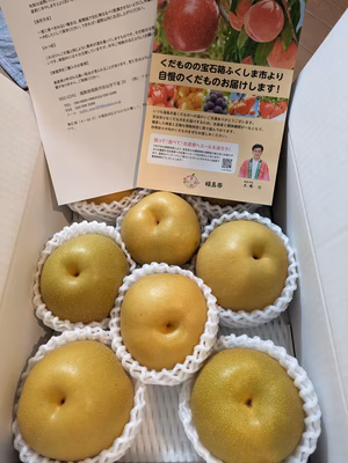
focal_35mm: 25
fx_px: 335
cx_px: 174
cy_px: 232
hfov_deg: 54.9
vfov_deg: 69.4
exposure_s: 1/25
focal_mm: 5.43
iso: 444
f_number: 1.89
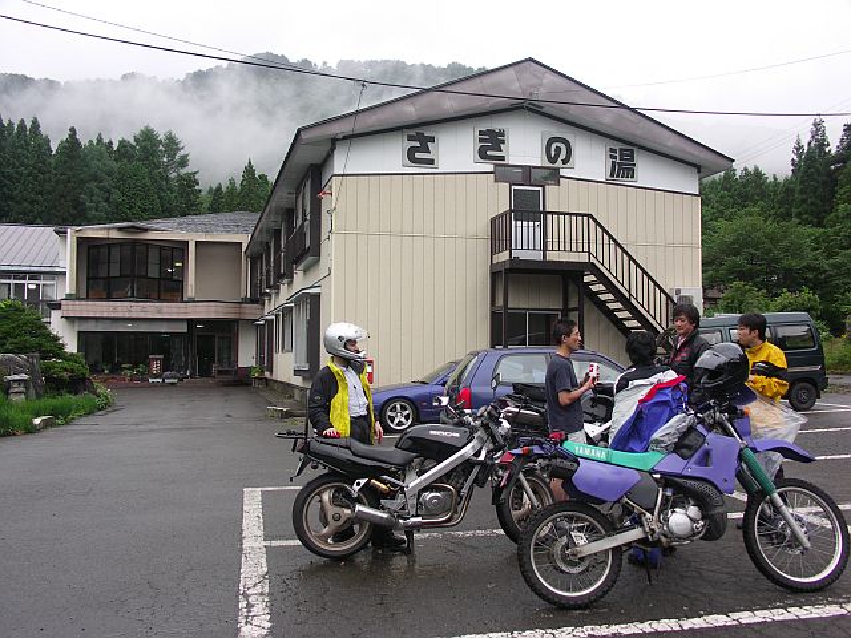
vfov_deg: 41.8
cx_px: 426
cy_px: 319
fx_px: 836
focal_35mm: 34
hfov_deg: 54.0
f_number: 2.8
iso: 50
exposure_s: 1/50
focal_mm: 8.9
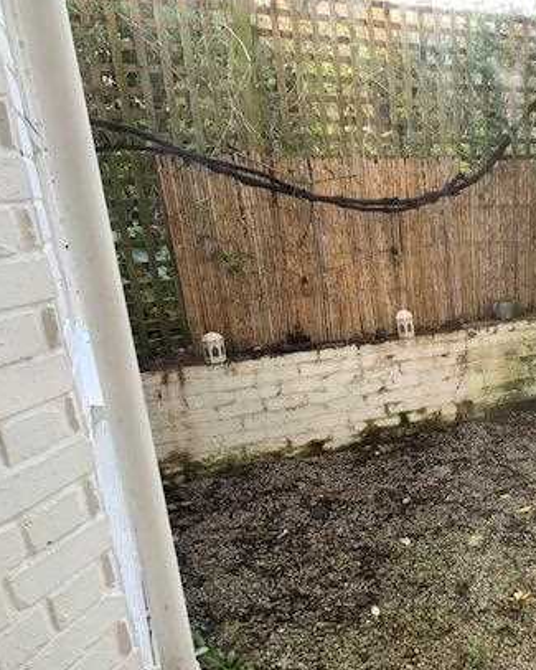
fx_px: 793
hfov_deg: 34.4
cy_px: 383
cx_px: 521
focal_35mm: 40
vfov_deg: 45.7
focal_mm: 4.25
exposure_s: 1/121
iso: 50
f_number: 1.8
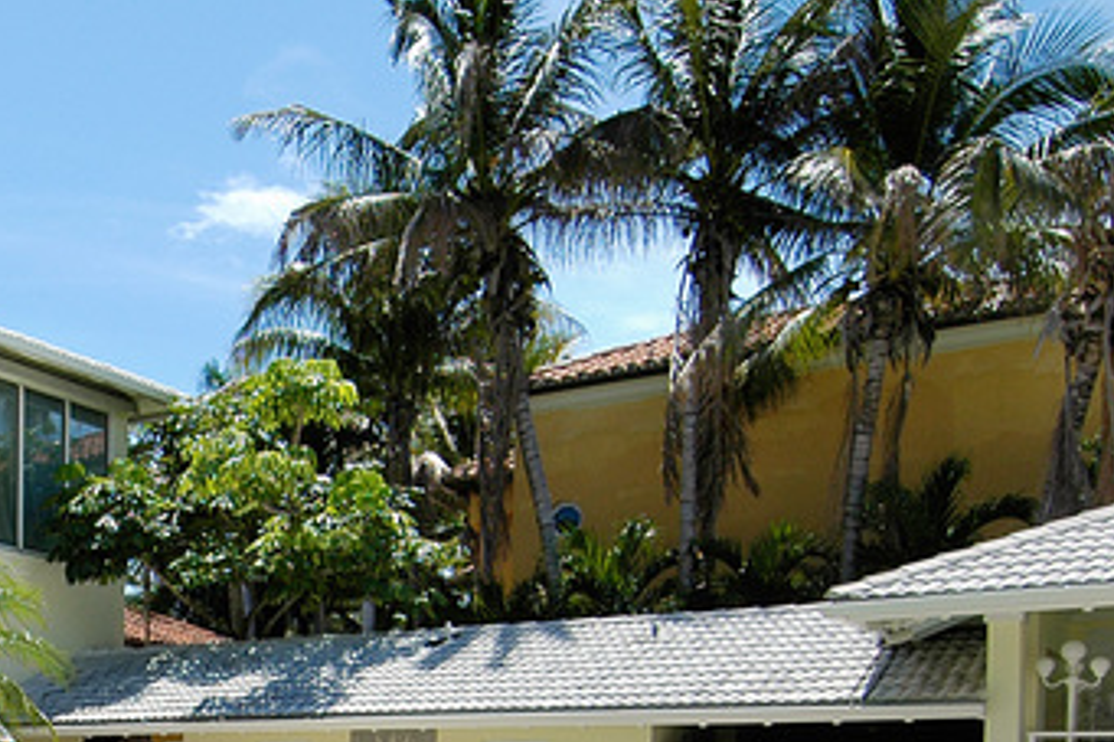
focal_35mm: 46
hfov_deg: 38.7
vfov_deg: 26.7
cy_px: 830
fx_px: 1423
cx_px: 46
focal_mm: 12
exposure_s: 1/500
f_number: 8
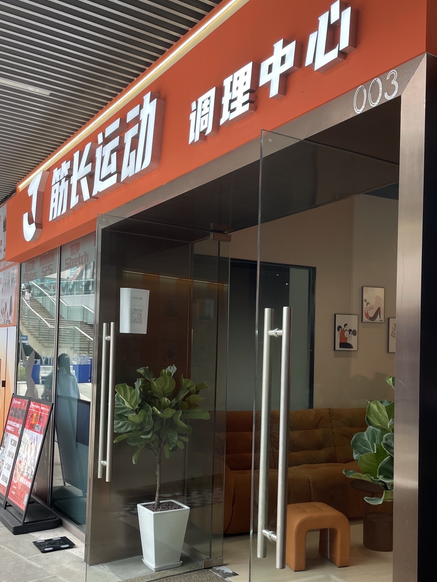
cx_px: 266
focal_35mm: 36
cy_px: 344
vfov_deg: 51.1
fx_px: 606
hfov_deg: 39.5
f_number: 1.6
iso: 32
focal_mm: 4.2
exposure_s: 1/159
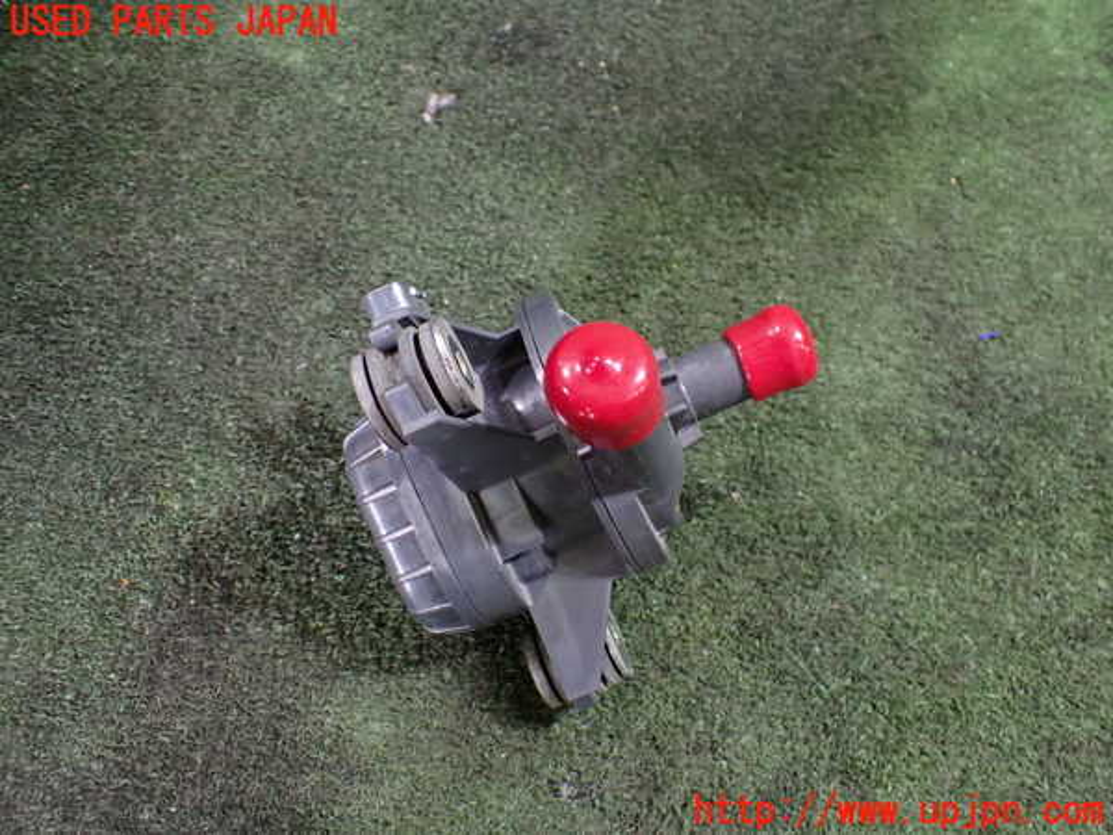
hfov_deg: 60.0
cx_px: 556
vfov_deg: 46.8
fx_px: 965
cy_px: 418
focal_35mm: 30
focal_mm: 5.4
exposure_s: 1/80
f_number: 2.3
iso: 800
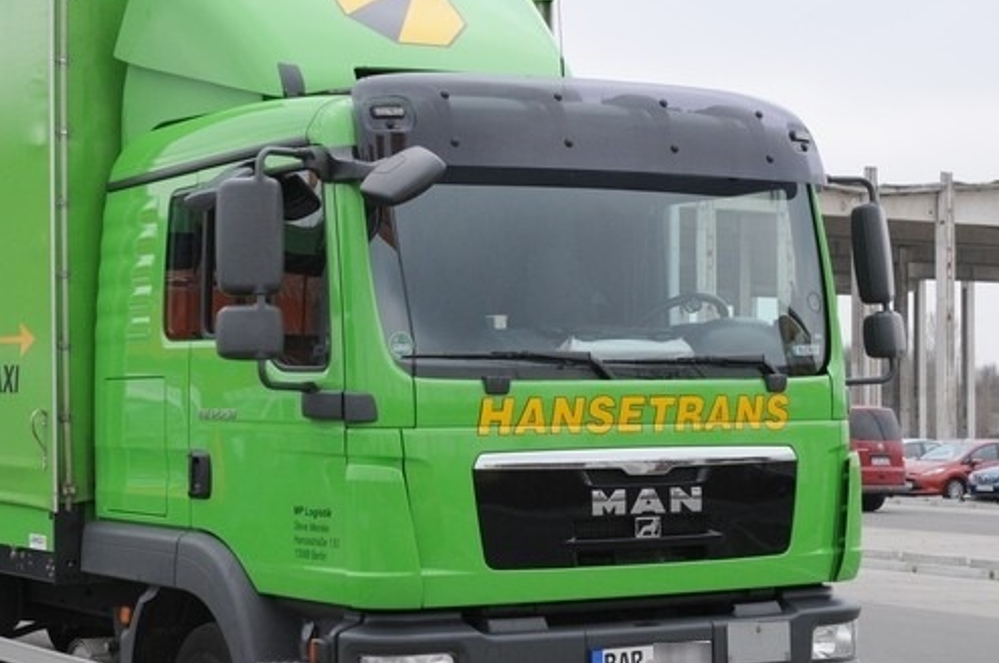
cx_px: 291
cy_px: 363
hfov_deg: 29.4
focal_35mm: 68
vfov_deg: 20.0
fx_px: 1885
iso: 640
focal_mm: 28
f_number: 8
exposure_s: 1/400
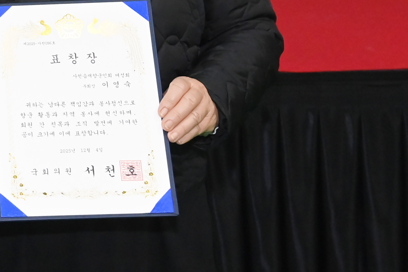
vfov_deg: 9.7
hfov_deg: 14.5
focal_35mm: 137
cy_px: -143
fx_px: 1553
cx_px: -71
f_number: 6.3
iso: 5000
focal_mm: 44
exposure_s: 1/250
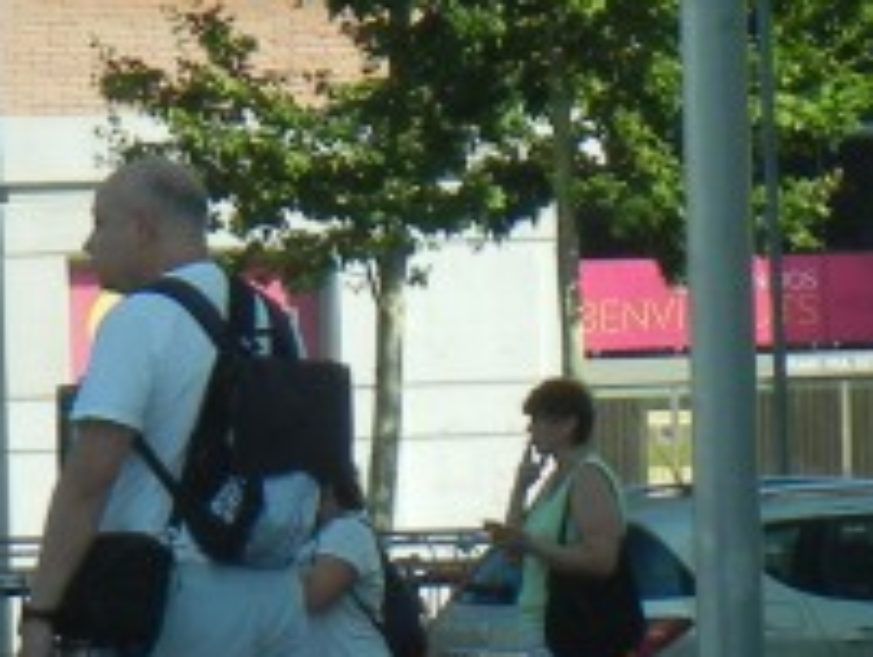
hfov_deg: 3.8
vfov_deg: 2.9
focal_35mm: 516
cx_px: 938
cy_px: -921
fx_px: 13029
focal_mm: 18.3
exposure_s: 1/414
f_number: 4.5
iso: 160
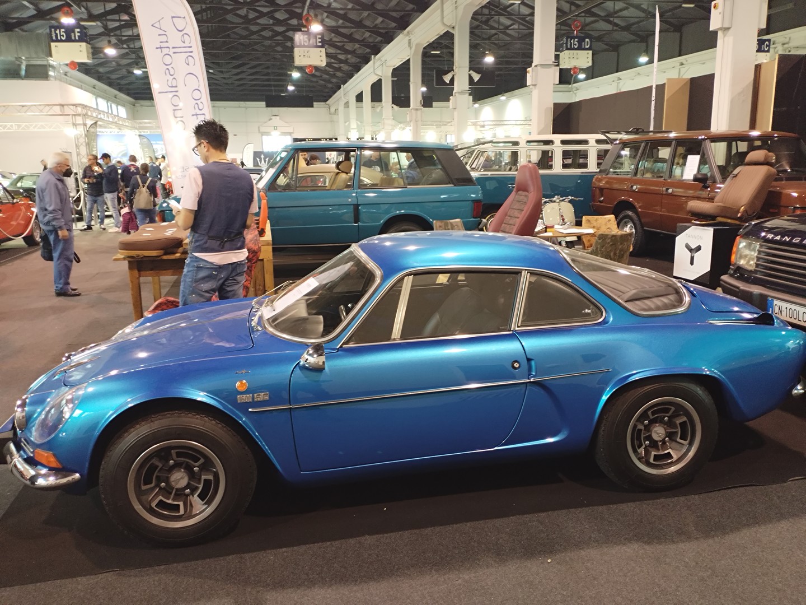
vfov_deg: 53.1
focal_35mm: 26
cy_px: 302
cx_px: 403
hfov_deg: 67.3
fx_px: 605
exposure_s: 1/20
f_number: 1.8
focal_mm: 4.25
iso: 477
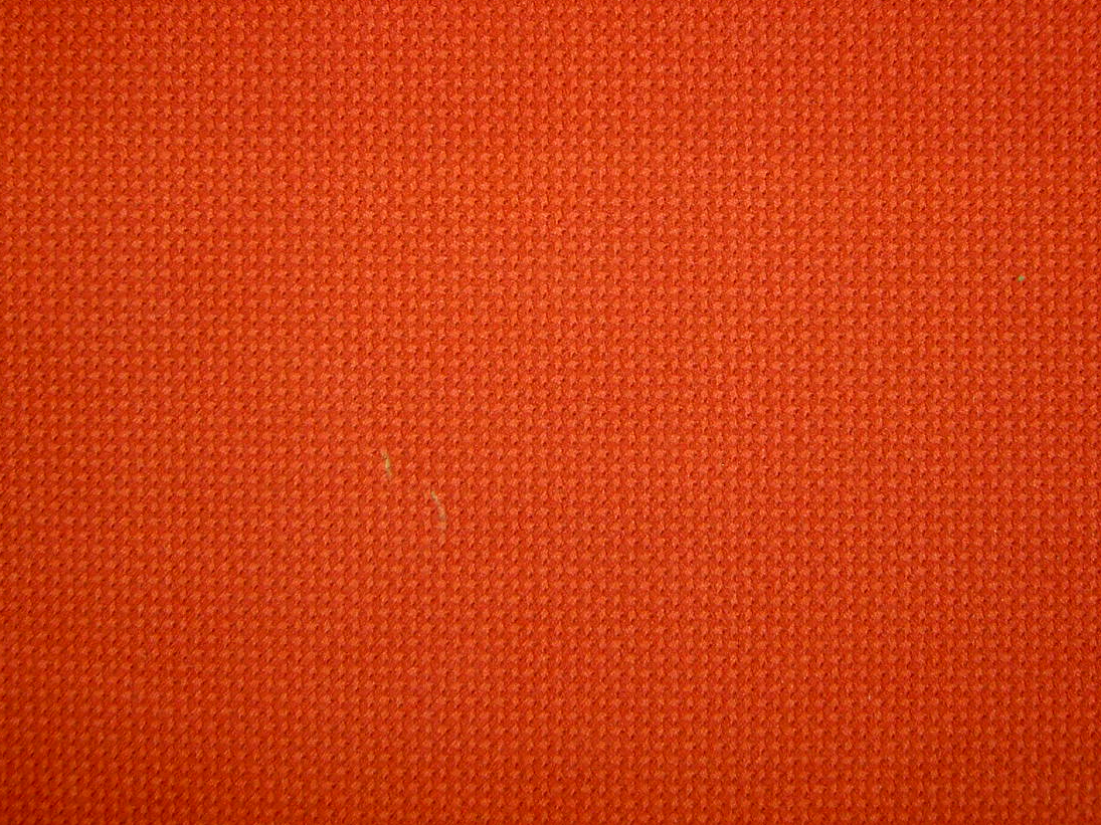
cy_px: 250
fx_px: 1813
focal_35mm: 57
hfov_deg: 33.8
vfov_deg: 25.5
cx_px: 550
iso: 100
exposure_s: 1/59.5
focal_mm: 8
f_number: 2.8
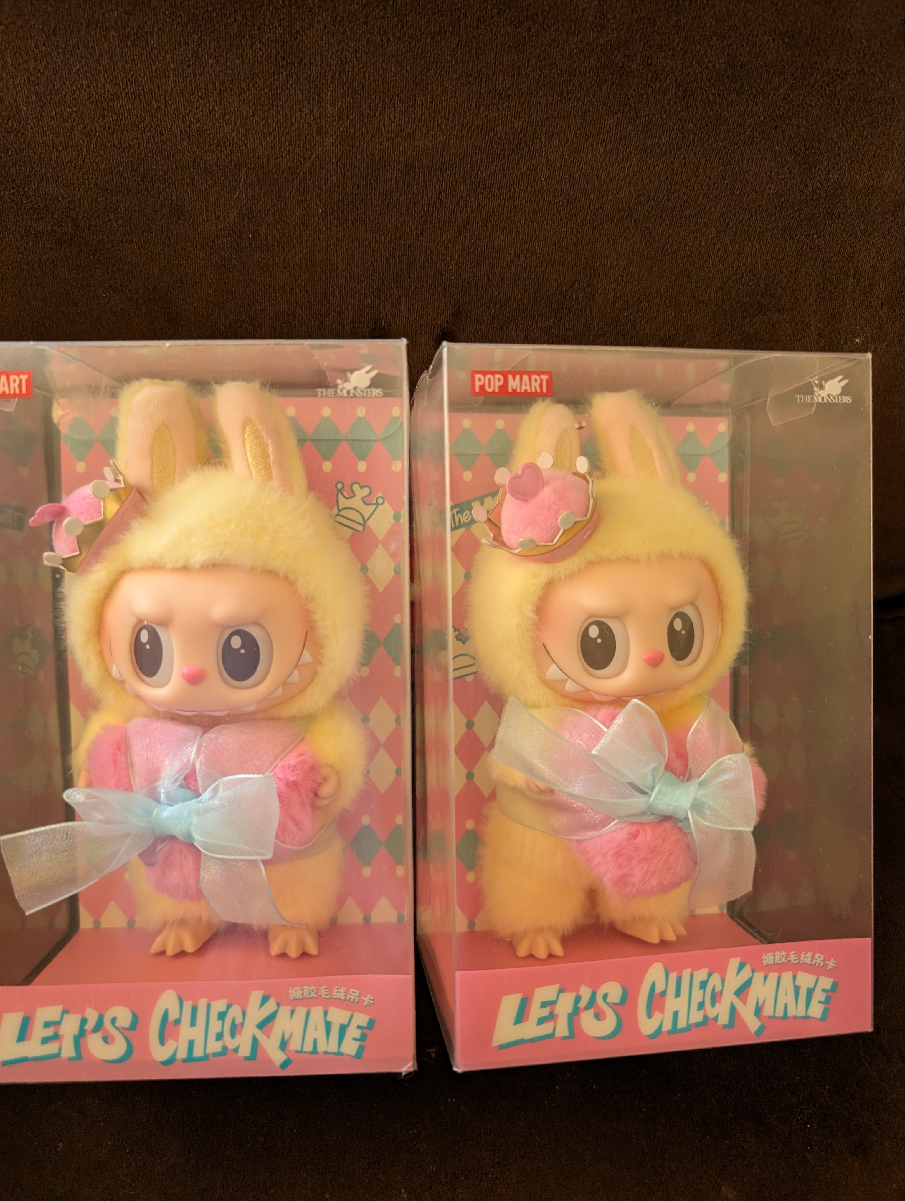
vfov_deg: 71.5
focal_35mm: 24
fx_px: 835
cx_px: 452
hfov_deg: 56.9
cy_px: 600
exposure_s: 1/116
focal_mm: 6.9
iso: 599
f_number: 1.68
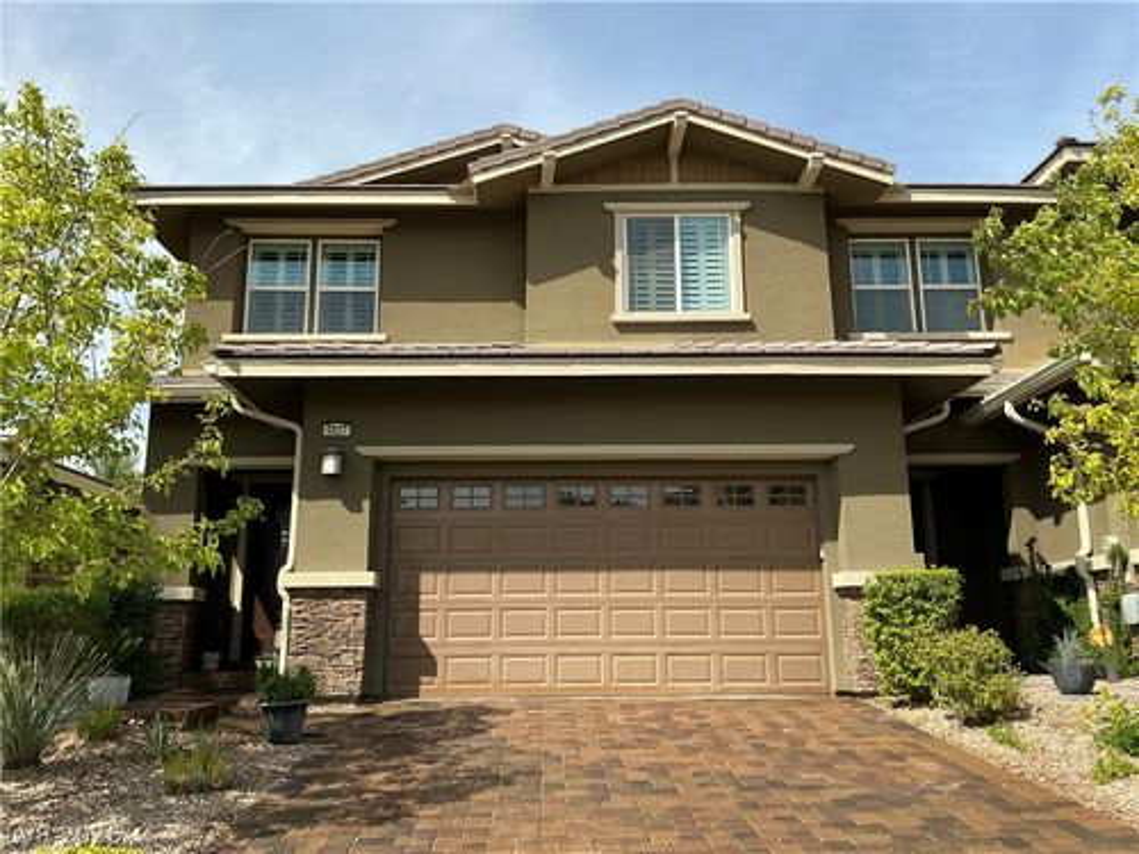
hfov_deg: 63.4
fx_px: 921
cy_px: 427
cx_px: 570
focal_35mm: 28
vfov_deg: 49.7
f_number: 1.8
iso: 25
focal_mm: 3
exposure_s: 1/1342
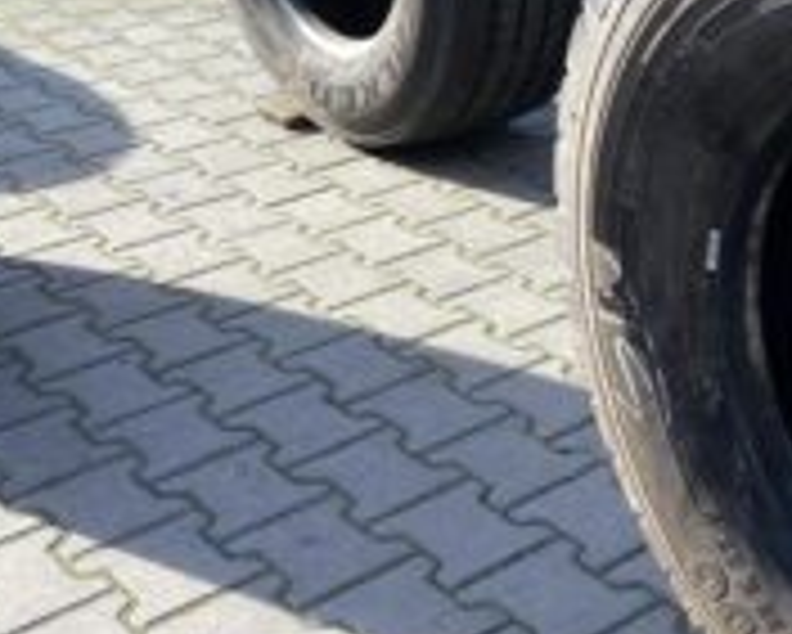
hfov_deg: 27.1
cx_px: 936
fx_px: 1454
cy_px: 375
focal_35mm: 62
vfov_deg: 24.6
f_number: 1.8
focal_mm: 4.25
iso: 32
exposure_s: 1/458
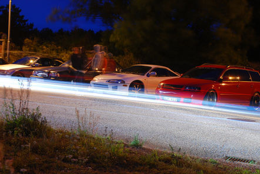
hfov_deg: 32.8
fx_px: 441
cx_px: 127
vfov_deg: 22.3
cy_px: 97
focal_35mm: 61
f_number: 9
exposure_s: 30
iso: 100
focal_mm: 28
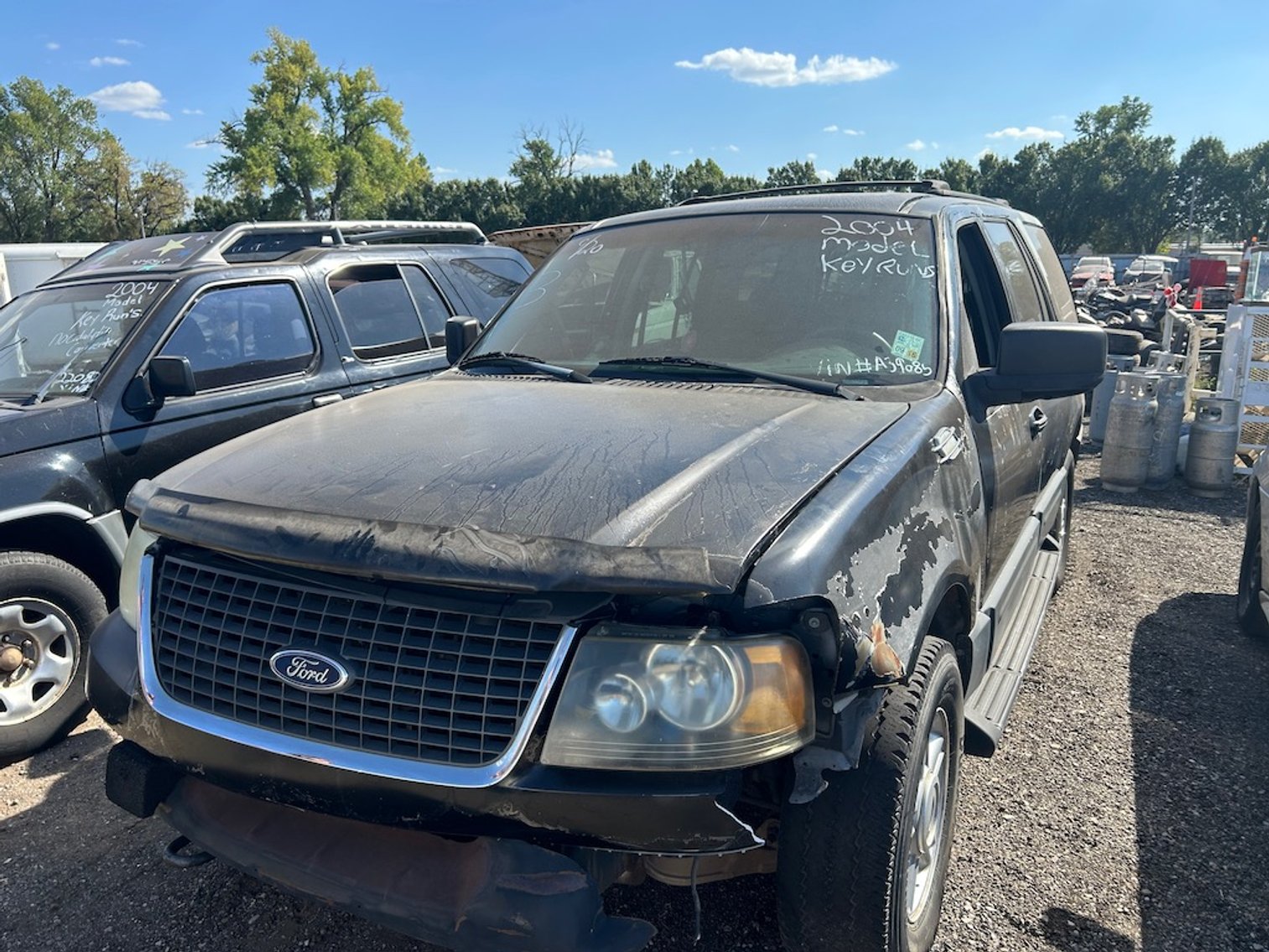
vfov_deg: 53.1
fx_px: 953
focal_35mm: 26
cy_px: 476
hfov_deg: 67.3
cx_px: 634
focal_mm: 5.7
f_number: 1.5
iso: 50
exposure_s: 1/2045
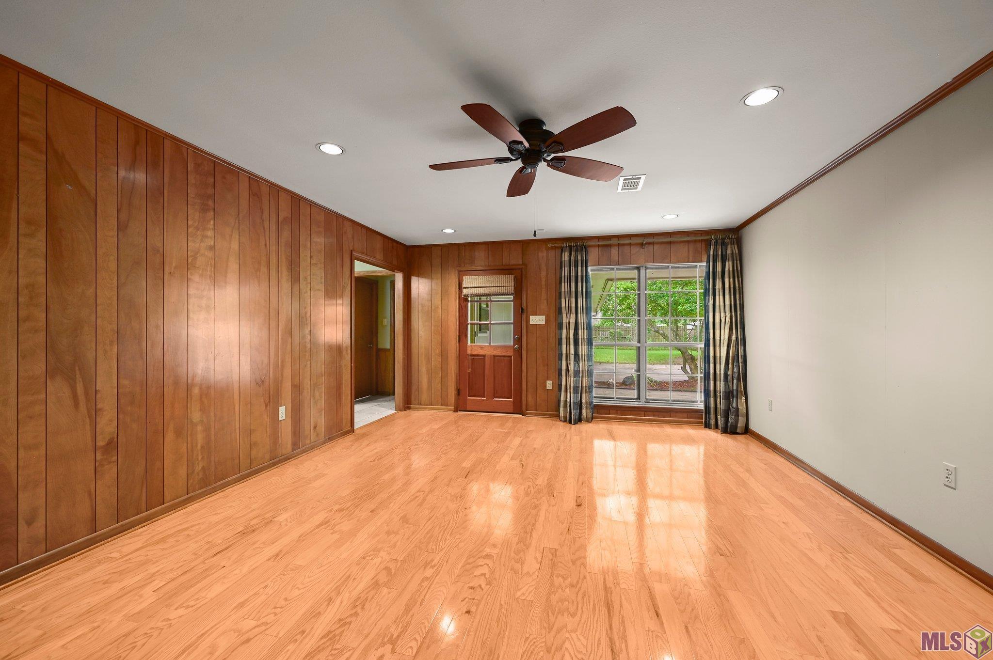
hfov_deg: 104.3
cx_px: 496
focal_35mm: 14
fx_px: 386
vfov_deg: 81.1
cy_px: 330
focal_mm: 14
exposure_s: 1.6
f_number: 10
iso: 200
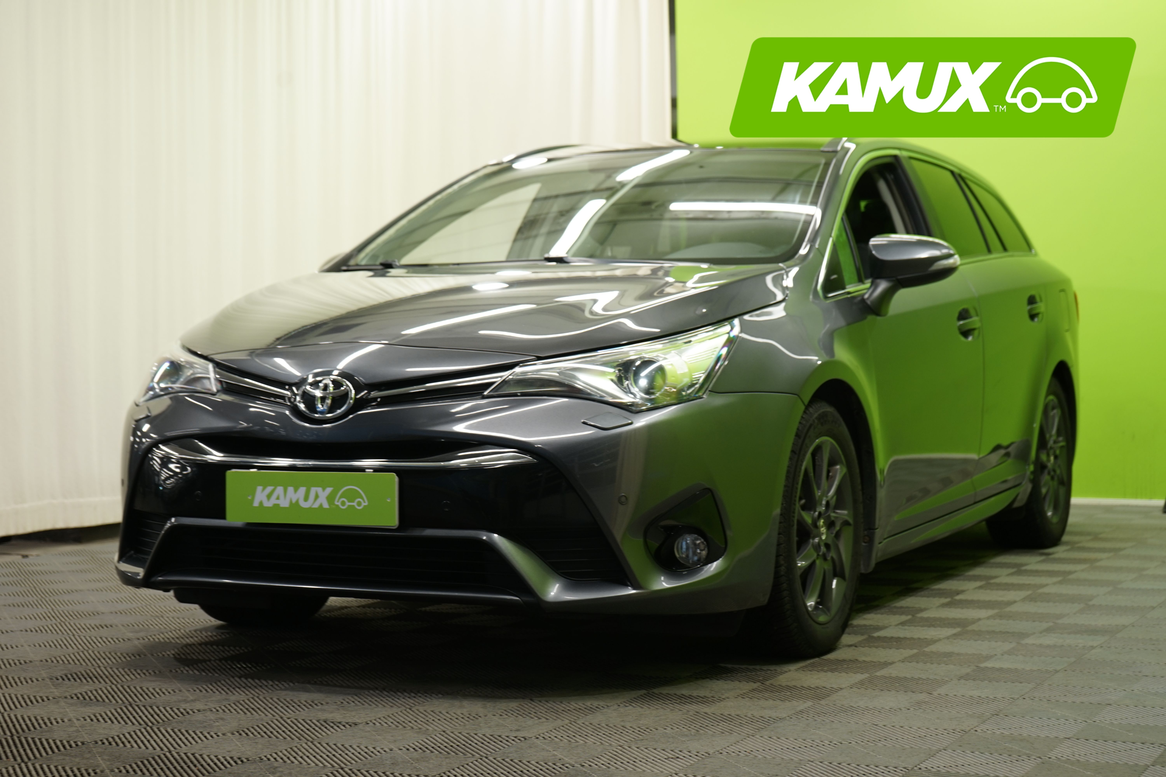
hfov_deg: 31.4
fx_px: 2073
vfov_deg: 21.2
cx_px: 583
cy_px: 388
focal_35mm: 64
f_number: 5.6
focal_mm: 64
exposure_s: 1/13
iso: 250
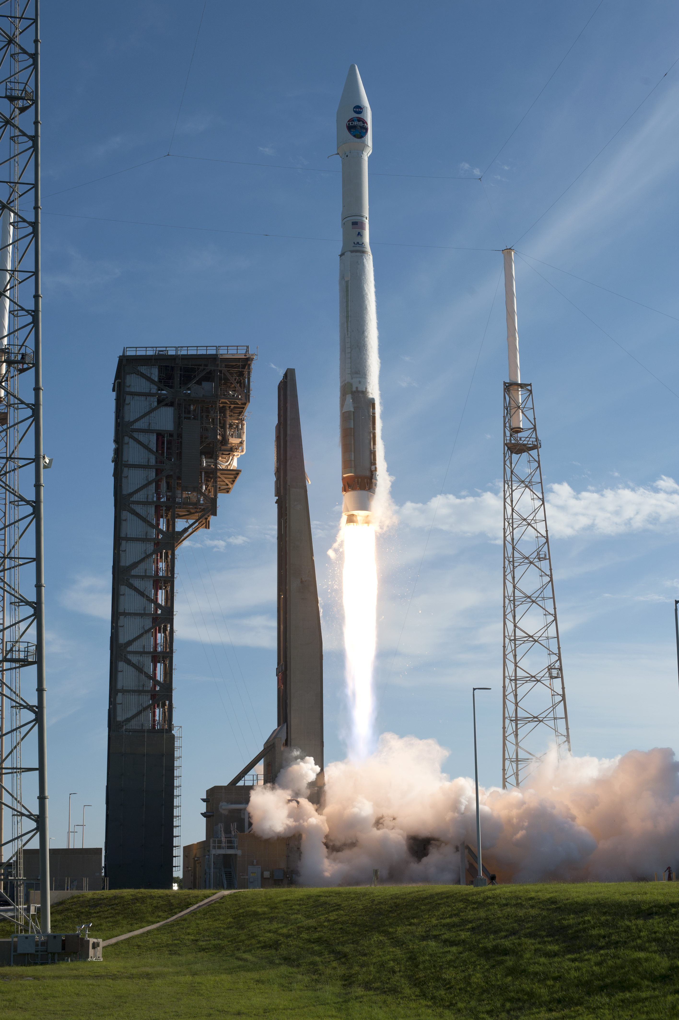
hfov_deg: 27.0
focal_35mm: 50
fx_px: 1416
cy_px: 510
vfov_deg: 39.6
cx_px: 340
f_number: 8
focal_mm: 50
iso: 200
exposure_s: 1/1250
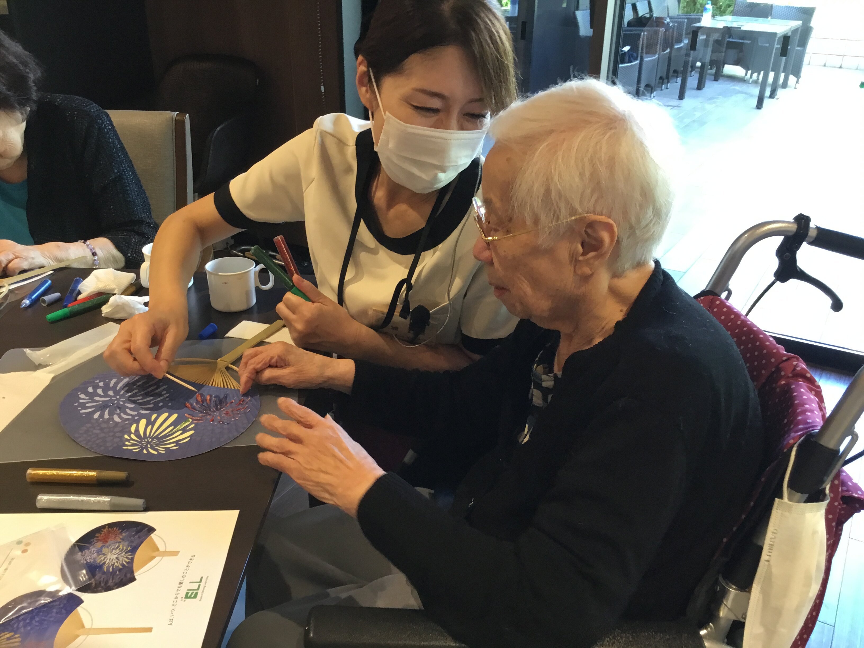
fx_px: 774
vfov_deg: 45.4
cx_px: 432
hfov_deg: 58.4
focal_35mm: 31
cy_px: 324
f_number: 2.4
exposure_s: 1/30
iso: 64
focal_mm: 3.3
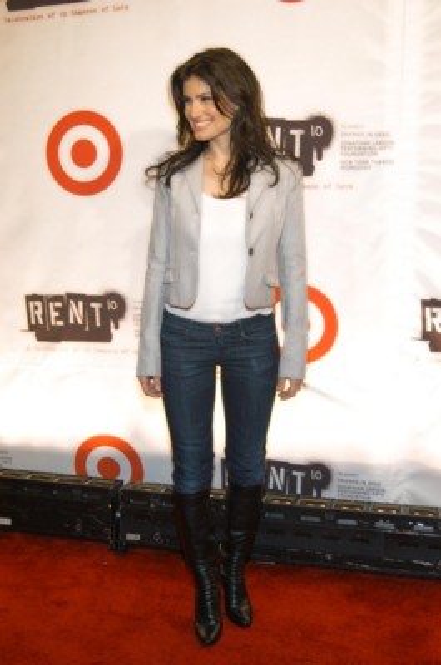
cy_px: 332
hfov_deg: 31.8
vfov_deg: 46.5
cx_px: 220
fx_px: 775
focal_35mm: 42
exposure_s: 1/160
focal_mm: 28
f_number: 4.5
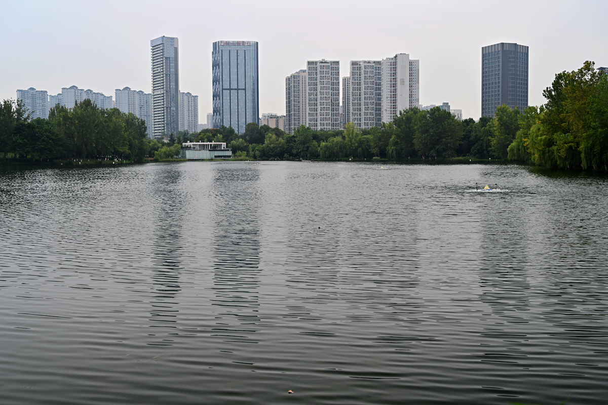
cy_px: 202
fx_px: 726
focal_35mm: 43
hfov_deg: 45.4
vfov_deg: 31.2
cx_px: 304
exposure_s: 1/25
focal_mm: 43
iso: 100
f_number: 8
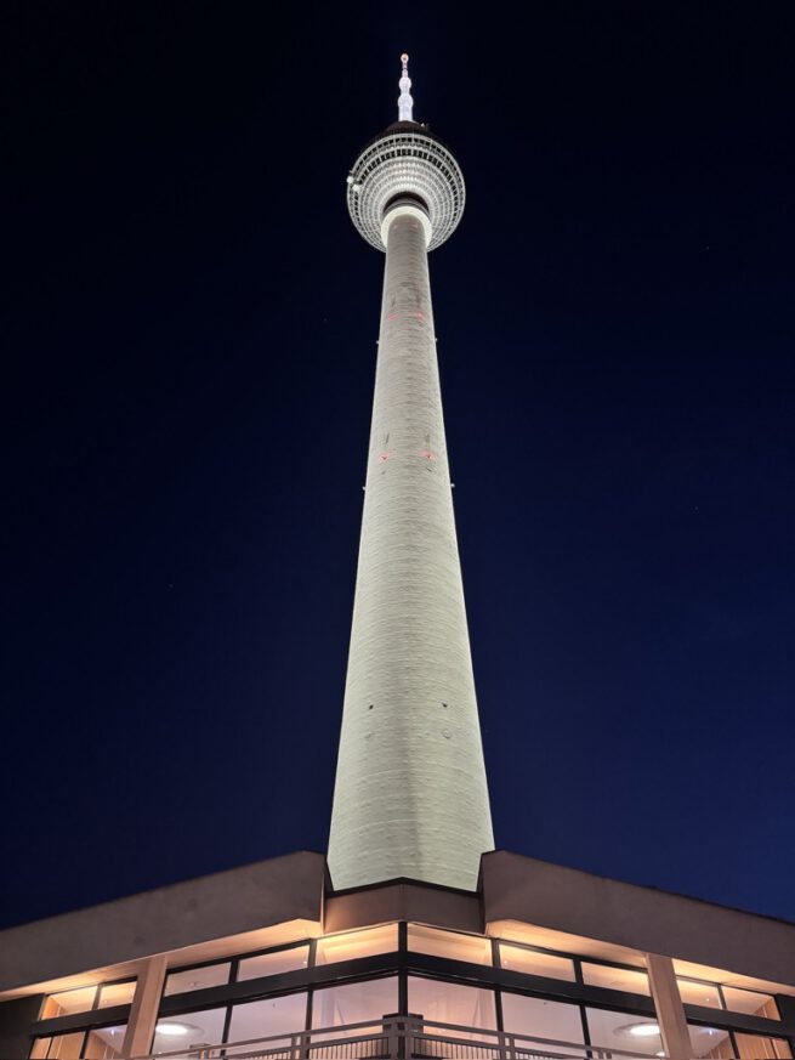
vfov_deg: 71.6
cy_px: 530
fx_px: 735
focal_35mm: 24
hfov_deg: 56.8
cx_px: 398
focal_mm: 6.76
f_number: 1.78
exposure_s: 1/25
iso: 1000
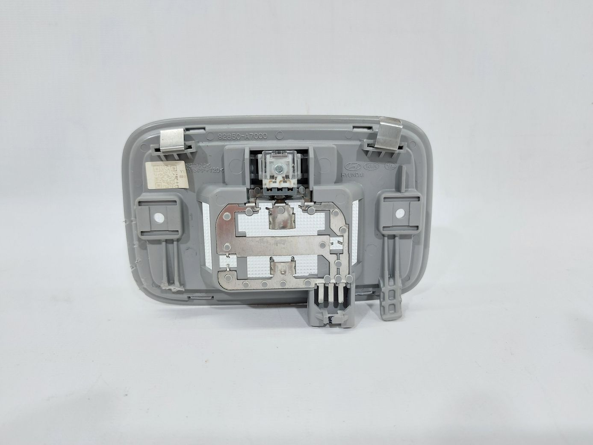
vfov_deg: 56.8
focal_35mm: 24
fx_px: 411
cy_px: 222
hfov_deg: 71.6
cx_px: 296
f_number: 1.8
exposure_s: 1/50
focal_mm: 5.23
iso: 125
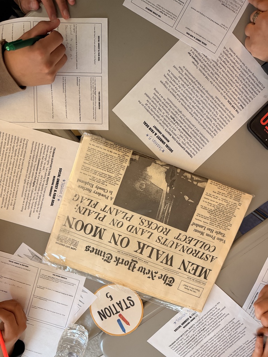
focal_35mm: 24
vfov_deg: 71.6
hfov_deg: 56.8
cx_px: 134
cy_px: 178
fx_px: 248
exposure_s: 1/60
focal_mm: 6.76
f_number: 1.78
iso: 400
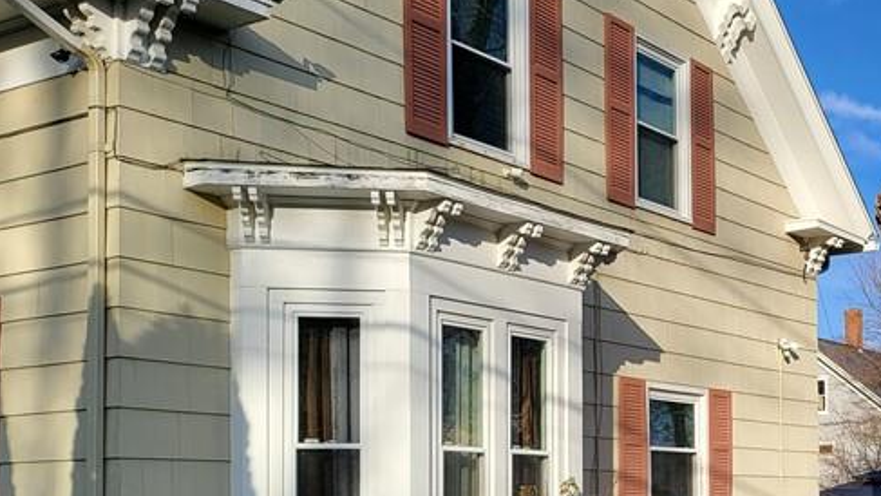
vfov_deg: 21.2
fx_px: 1285
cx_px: 776
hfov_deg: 35.8
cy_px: 483
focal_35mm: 55
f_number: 1.8
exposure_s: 1/1869
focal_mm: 5
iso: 40
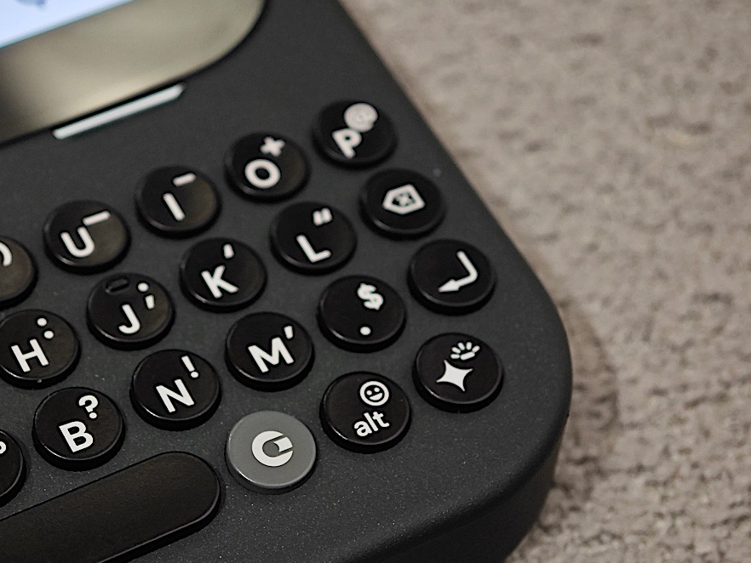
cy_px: 369
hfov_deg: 19.2
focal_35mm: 102
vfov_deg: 14.5
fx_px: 2214
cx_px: 246
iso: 800
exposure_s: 1/33.3
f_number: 2
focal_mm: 10
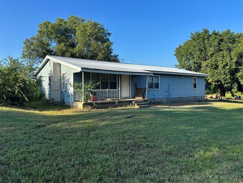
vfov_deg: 53.1
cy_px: 92
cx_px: 122
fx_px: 183
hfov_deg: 67.3
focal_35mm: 26
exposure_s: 1/1263
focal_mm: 5.96
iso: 50
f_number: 1.6
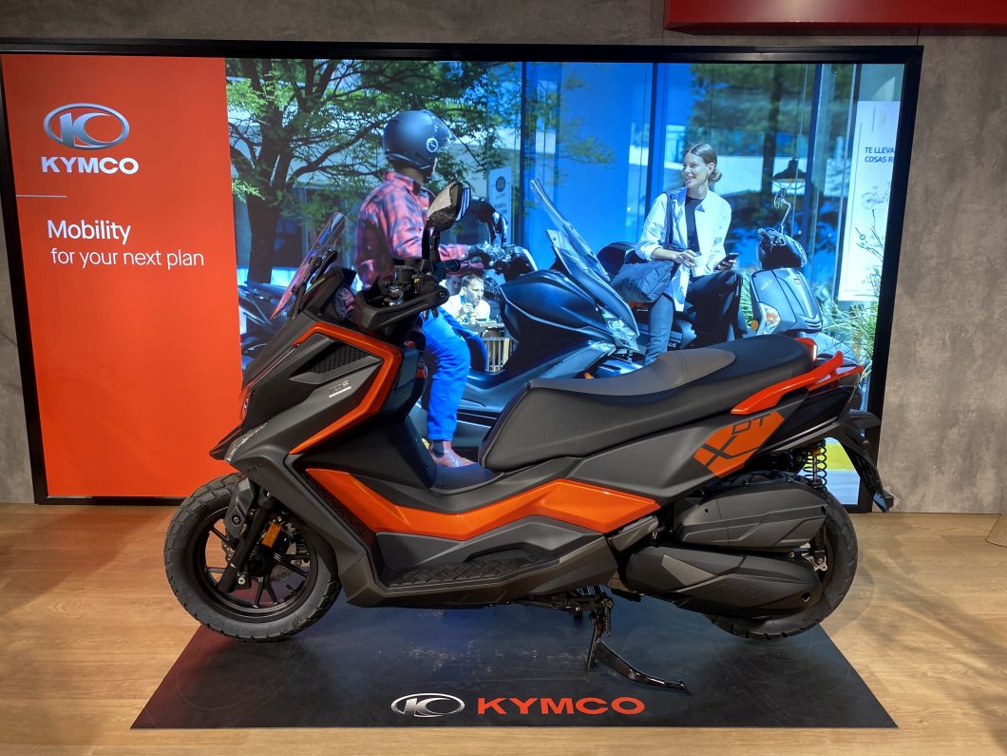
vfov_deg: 53.1
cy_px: 378
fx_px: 756
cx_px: 504
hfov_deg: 67.3
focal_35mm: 26
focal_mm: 4.25
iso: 125
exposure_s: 1/100
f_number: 1.8
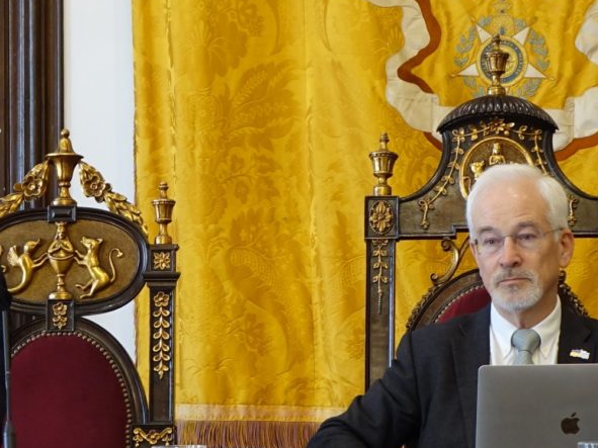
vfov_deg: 8.2
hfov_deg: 10.9
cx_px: 342
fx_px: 3143
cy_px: 196
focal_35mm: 182
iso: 400
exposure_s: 1/80
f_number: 2.8
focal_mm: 25.23
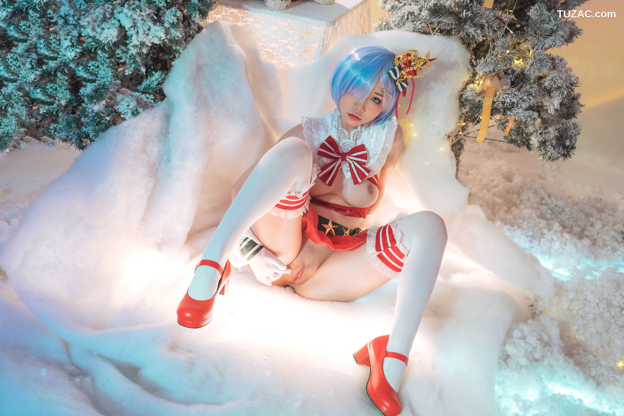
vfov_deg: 40.0
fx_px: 572
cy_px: 208
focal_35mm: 33
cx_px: 312
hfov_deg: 57.2
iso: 200
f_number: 2.8
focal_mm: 33
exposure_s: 1/60
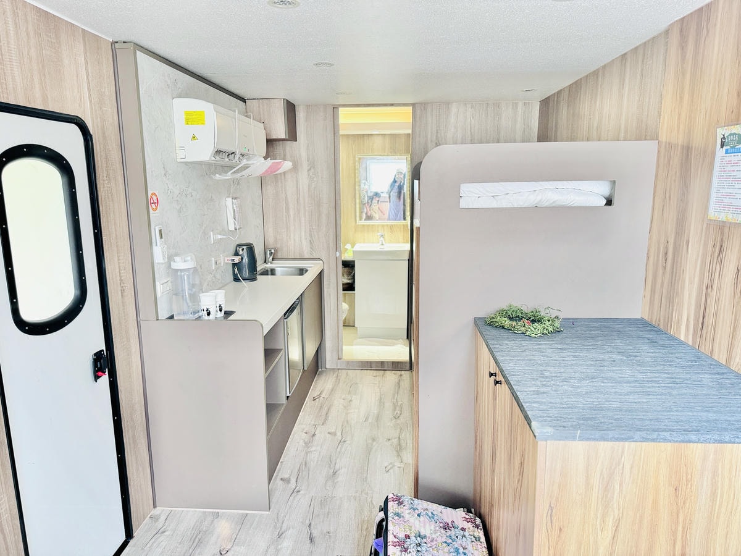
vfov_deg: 56.8
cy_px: 278
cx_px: 370
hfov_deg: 71.6
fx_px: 514
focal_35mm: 24
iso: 320
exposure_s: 1/60
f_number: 1.78
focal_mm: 6.76
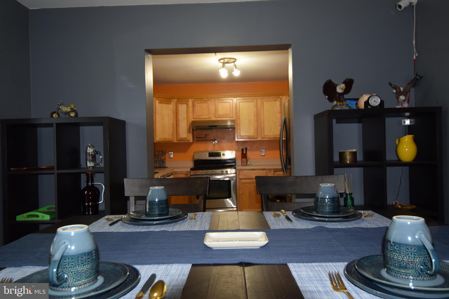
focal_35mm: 36
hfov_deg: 53.1
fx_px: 449
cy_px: 150
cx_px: 224
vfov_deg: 36.9
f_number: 5
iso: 800
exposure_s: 1/100
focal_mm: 24
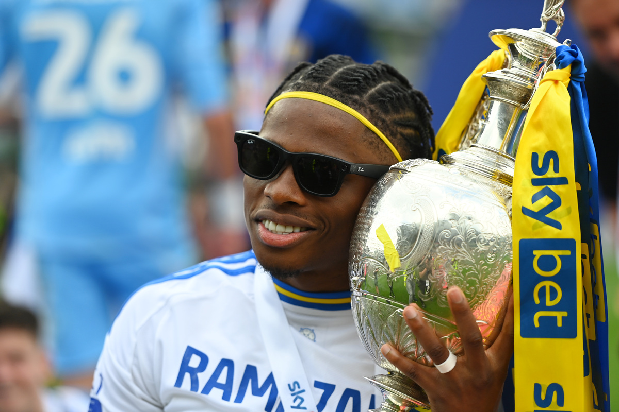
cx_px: 310
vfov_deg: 8.3
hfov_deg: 12.5
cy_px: 206
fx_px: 2837
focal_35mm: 165
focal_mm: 165
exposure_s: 1/2000
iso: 320
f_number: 2.8
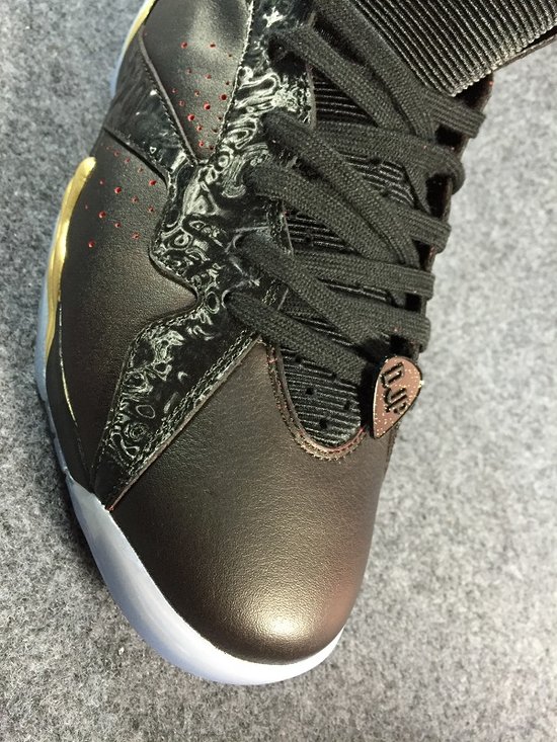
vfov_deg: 61.7
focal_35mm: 29
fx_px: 622
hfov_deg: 48.2
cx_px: 278
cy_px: 371
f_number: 2.2
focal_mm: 4.15
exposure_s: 1/33
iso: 200
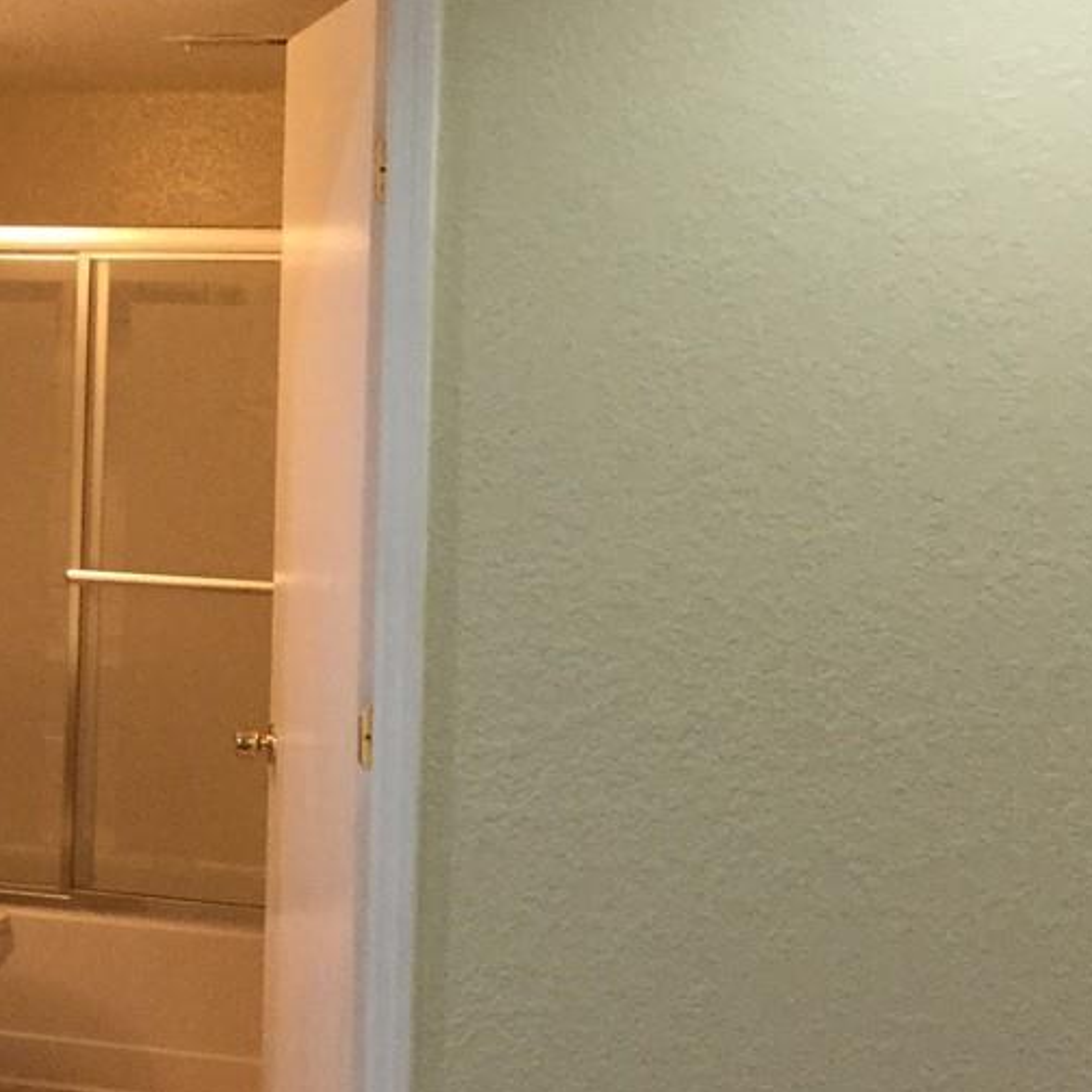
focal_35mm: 87
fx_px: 3105
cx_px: -145
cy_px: 531
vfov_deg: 19.9
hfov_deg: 19.0
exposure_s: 1/30
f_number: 2.4
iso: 100
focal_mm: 3.3
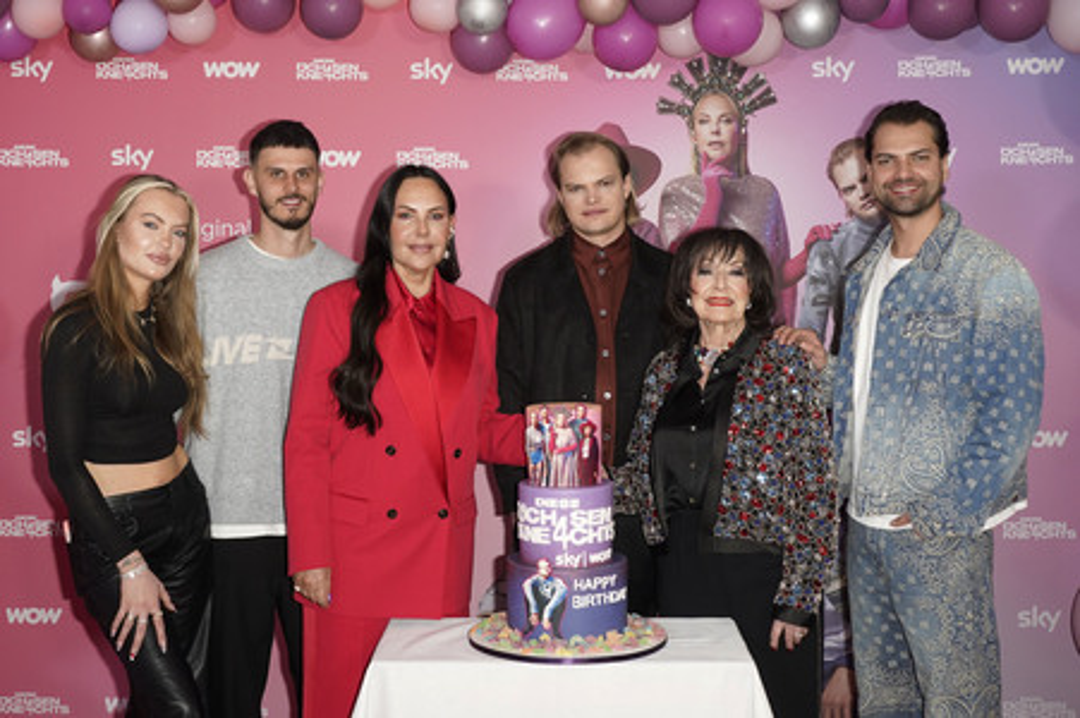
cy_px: 359
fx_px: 1229
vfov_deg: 32.6
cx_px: 540
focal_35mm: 41
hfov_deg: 47.4
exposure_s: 1/160
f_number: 6.3
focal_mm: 41
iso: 640
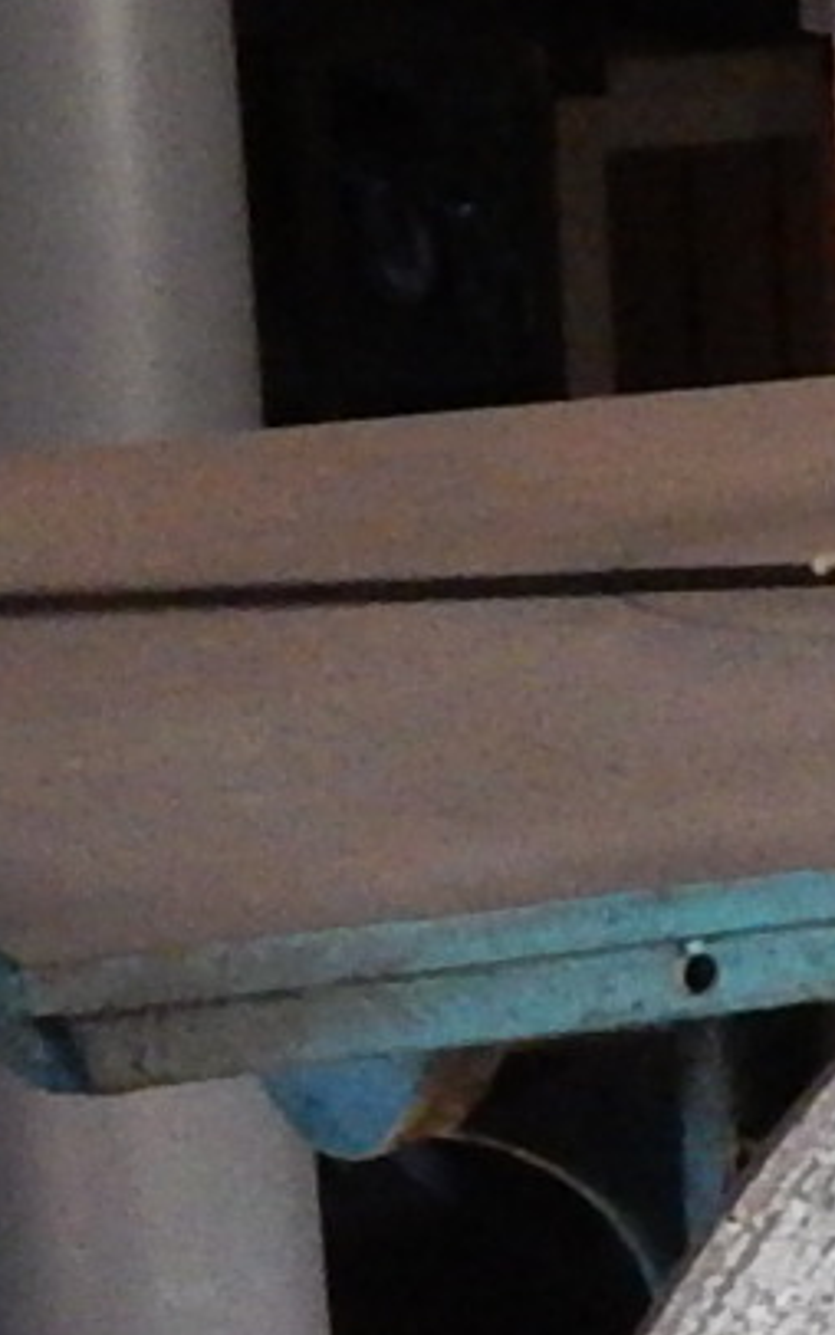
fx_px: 6040
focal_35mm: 166
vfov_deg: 11.8
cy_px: 2256
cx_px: 1128
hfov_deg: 7.8
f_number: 3.2
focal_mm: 5.1
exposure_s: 1/6
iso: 200
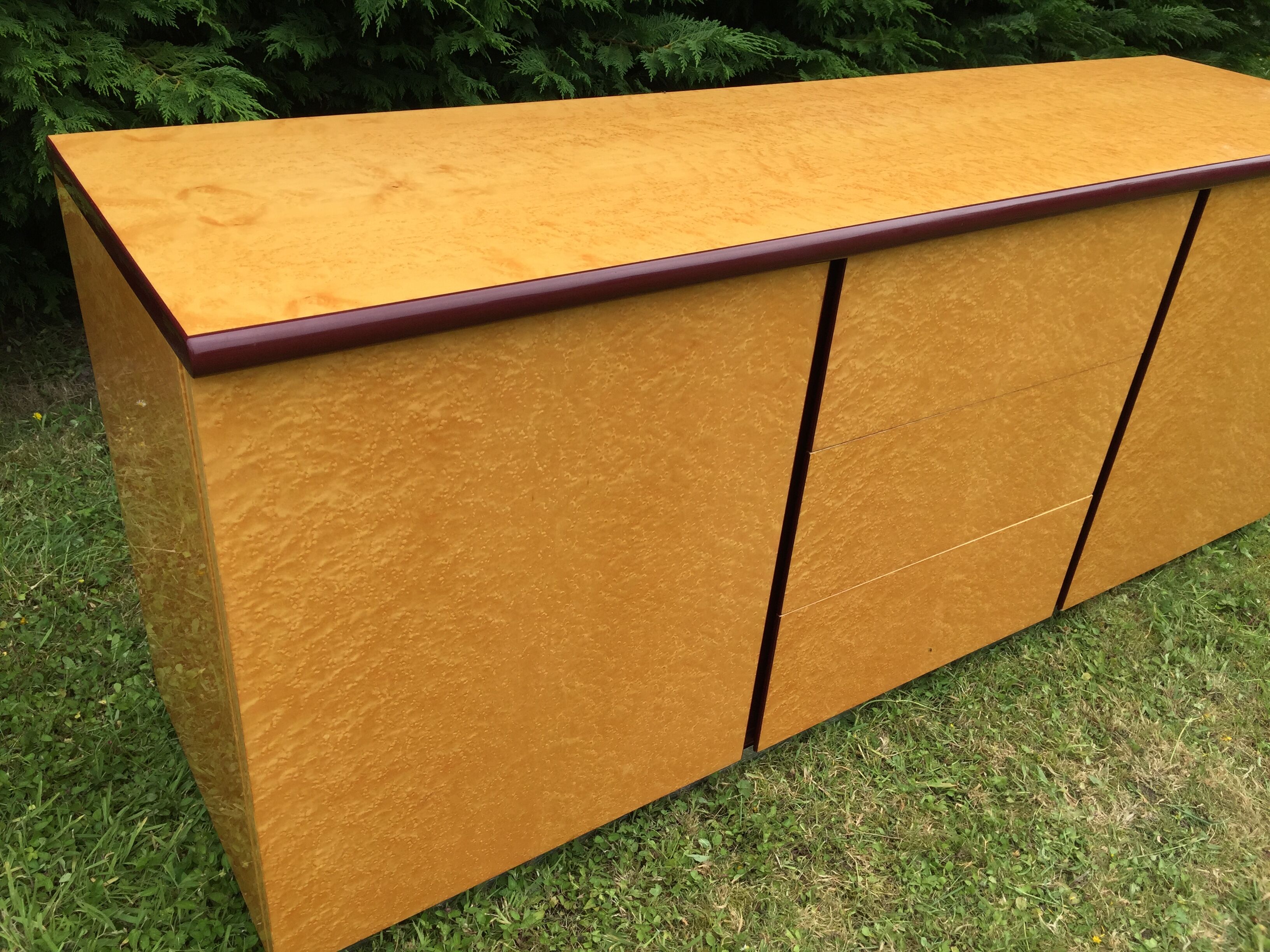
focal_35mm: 29
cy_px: 476
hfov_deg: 61.7
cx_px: 635
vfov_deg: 48.2
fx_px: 1064
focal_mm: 4.15
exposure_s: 1/1130
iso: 32
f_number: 2.2
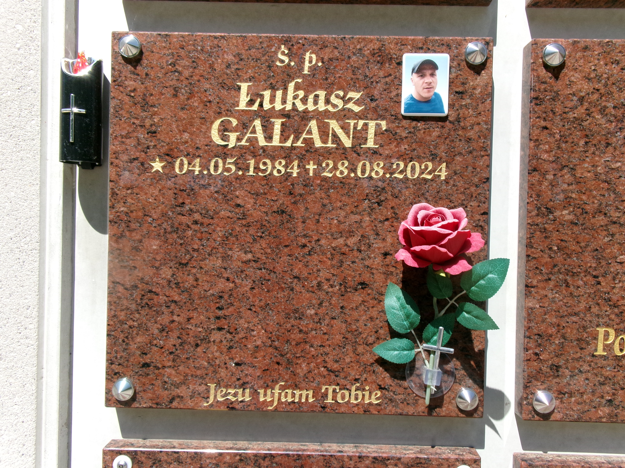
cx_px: 312
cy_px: 234
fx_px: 506
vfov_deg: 49.7
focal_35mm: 28
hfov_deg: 63.4
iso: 100
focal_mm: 5.1
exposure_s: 1/100
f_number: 10.8
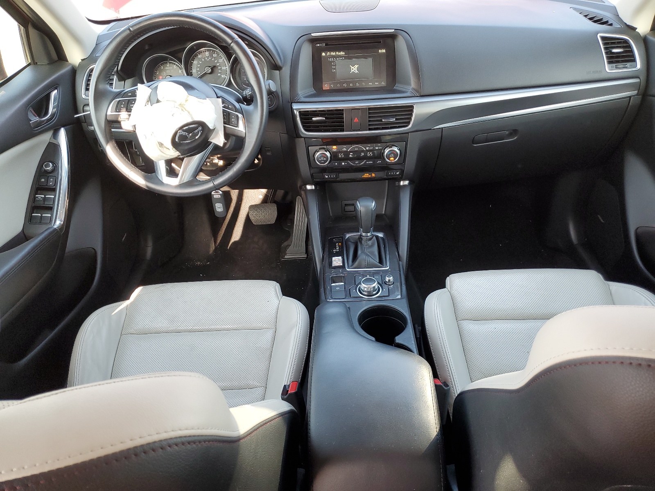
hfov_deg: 67.3
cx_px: 328
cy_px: 246
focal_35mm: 26
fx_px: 492
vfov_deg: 53.1
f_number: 1.5
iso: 74
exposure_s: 1/120
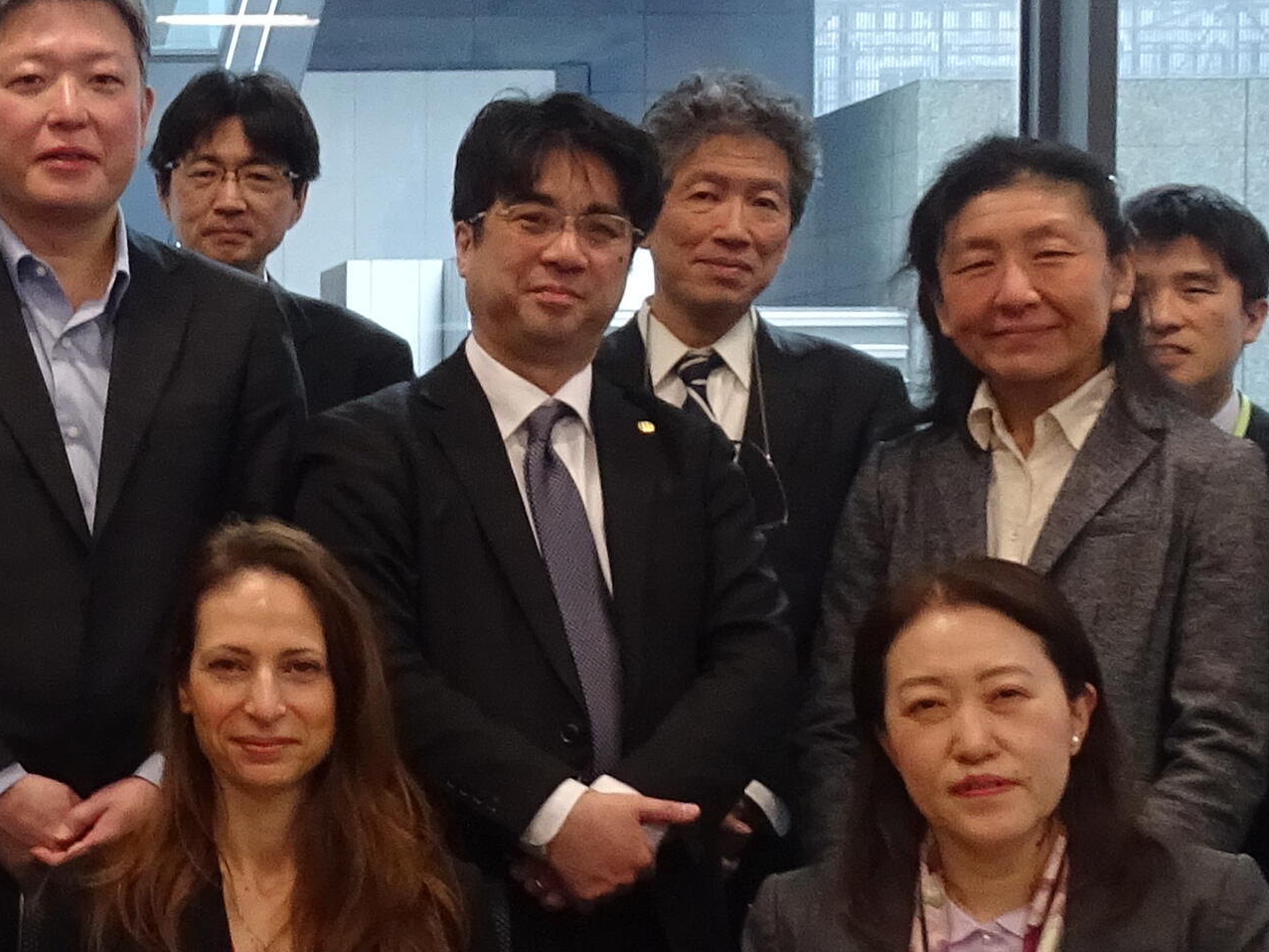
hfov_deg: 20.0
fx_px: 3373
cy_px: 567
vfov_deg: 16.1
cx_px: -243
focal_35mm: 92
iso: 250
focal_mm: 4.1
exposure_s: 1/40
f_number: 3.5
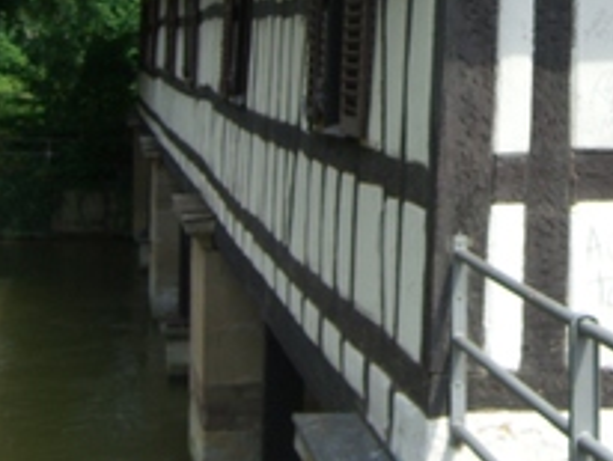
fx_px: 1631
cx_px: 567
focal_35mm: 92
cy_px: -22
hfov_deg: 20.8
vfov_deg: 15.7
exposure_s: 1/400
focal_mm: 7.9
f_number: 4
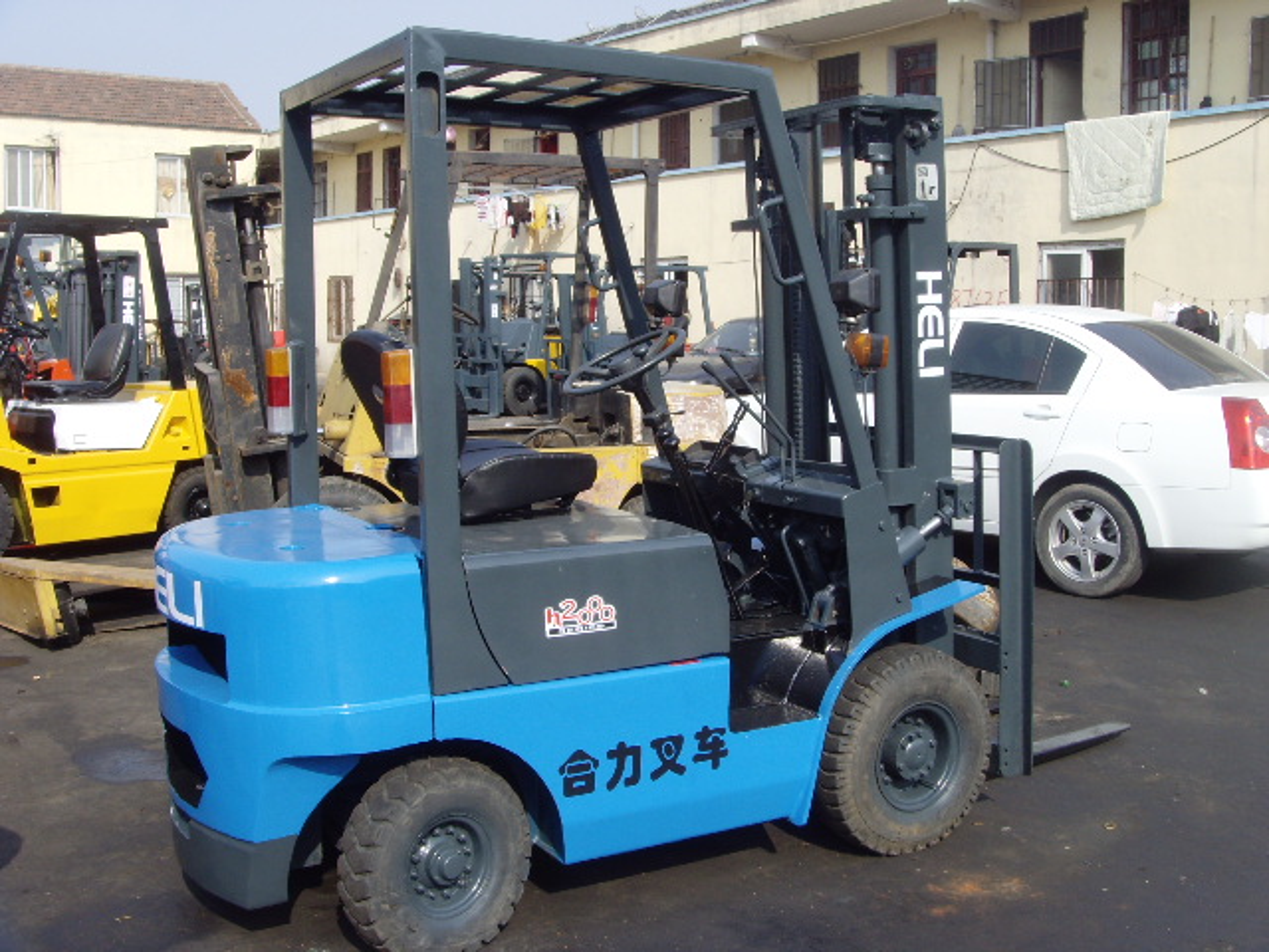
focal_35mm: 39
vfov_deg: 36.8
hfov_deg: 47.9
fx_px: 1430
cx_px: 634
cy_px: 476
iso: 80
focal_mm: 6.6
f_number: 6.3
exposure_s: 1/180
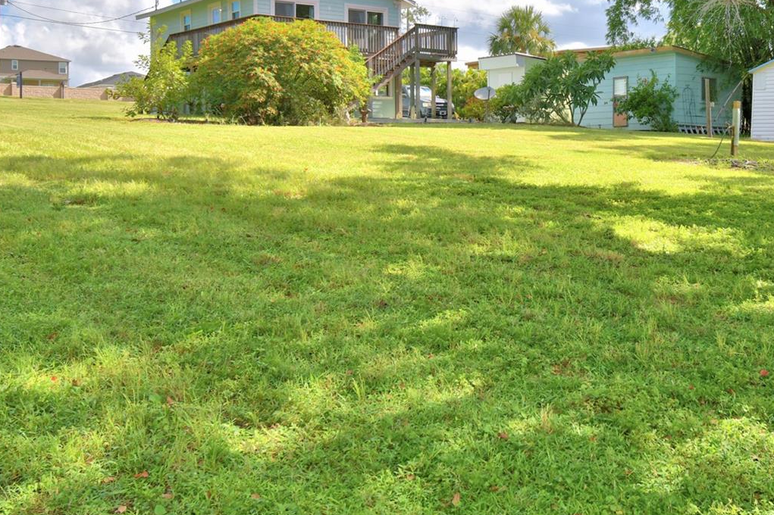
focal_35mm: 47
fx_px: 1010
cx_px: 538
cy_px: 126
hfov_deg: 41.2
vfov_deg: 28.2
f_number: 8
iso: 100
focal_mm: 20
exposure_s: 1/250
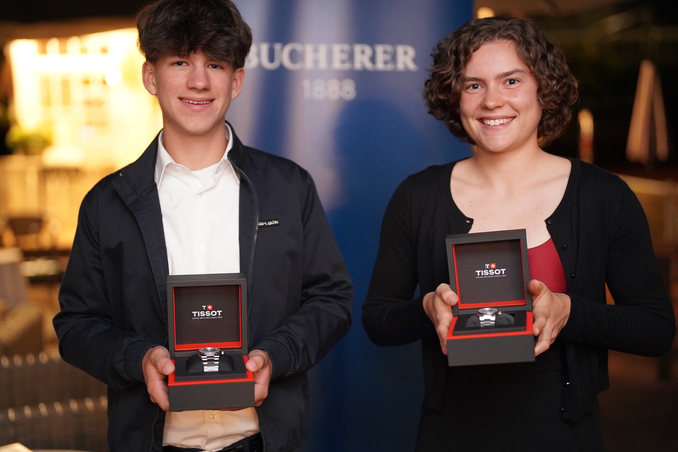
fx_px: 942
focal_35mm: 50
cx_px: 339
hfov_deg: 39.6
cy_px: 226
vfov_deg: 27.0
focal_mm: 50
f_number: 1.4
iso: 6400
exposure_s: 1/60
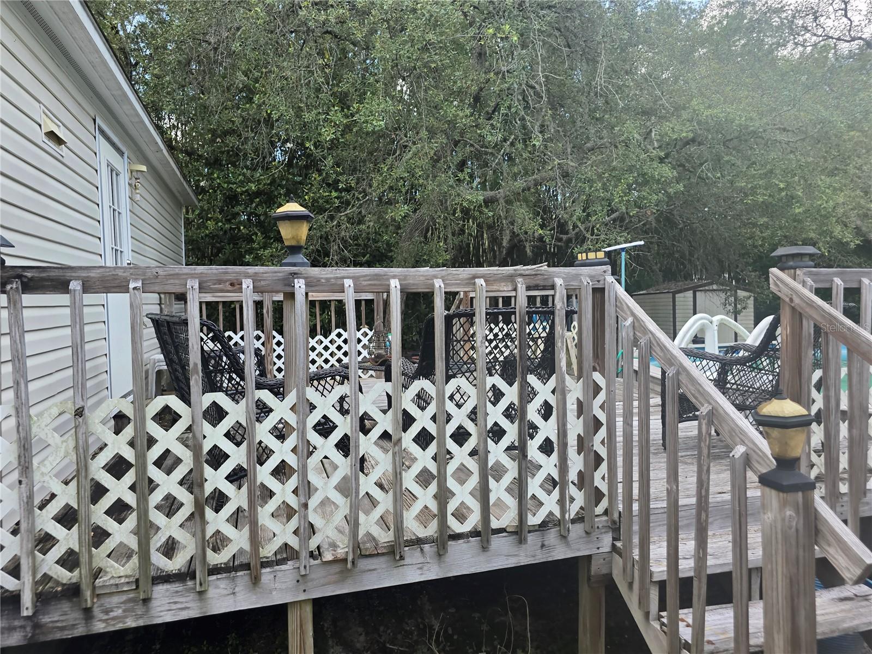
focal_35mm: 23
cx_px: 436
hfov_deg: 73.9
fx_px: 579
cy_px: 327
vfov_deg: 58.9
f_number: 1.7
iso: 20
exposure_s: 1/180
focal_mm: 6.3
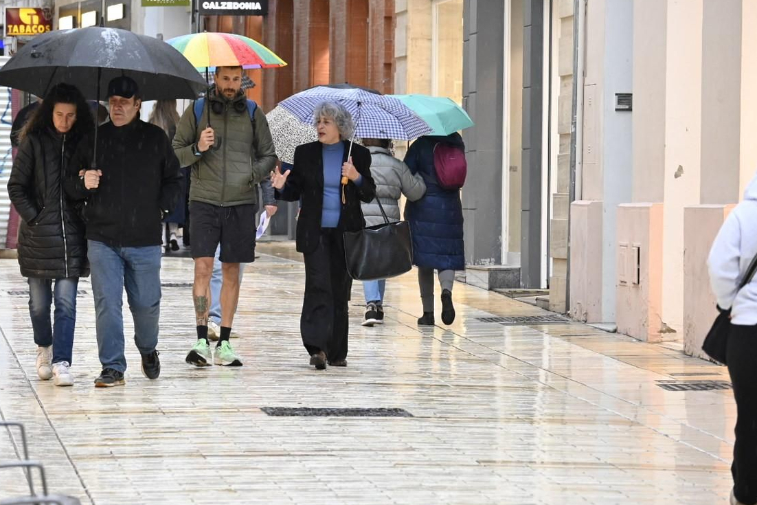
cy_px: 195
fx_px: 4810
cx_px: 258
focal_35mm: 229
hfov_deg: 9.0
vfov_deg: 6.0
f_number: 5
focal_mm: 105
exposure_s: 1/250
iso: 2000
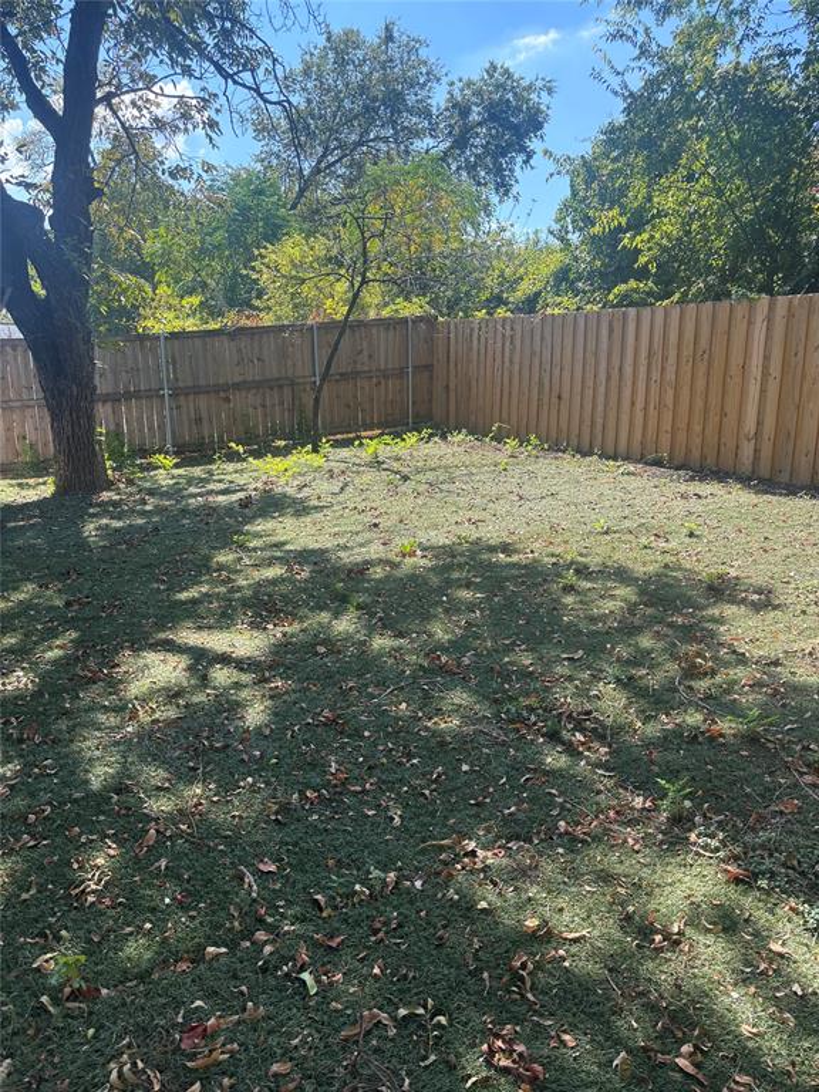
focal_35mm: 26
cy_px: 546
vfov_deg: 67.3
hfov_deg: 53.1
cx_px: 410
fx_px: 820
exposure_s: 1/716
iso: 50
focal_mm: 5.96
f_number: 1.6
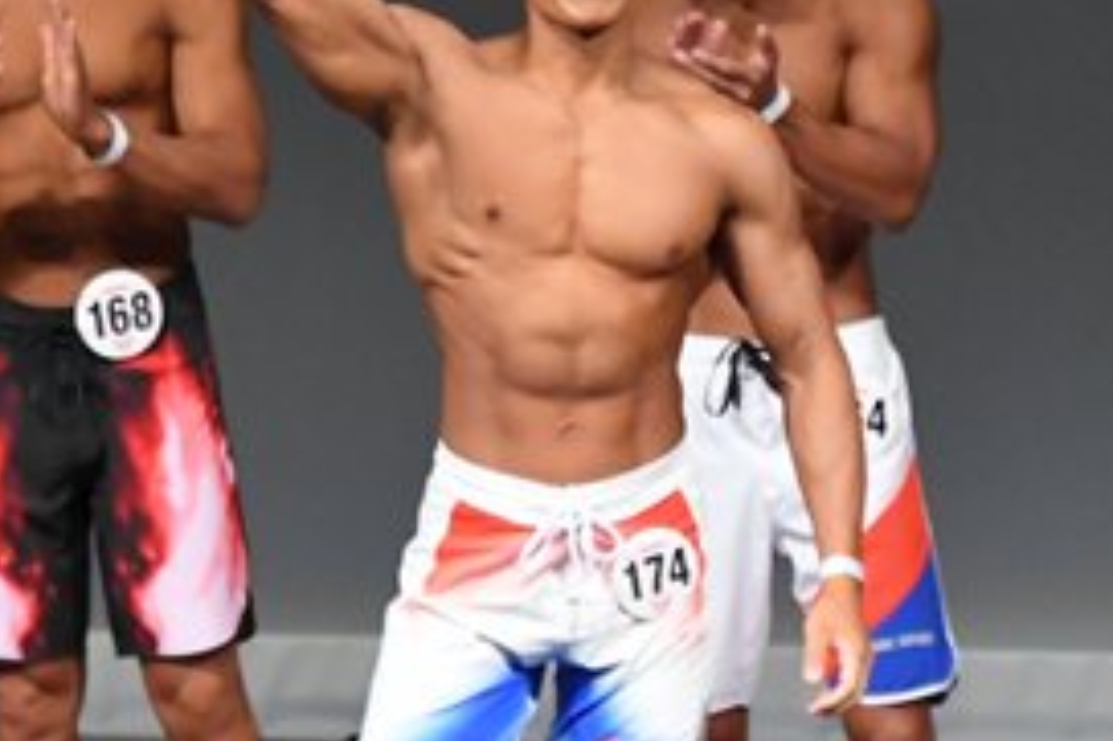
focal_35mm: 897
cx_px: 698
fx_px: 27714
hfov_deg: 2.3
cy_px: 557
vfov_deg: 1.5
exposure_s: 1/400
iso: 5000
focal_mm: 210
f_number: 5.6
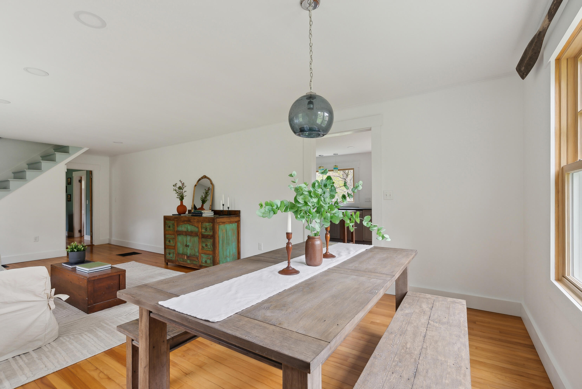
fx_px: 259
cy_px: 194
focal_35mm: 16
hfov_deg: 96.7
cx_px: 291
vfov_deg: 73.8
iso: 320
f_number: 7.1
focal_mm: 16
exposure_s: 1/30
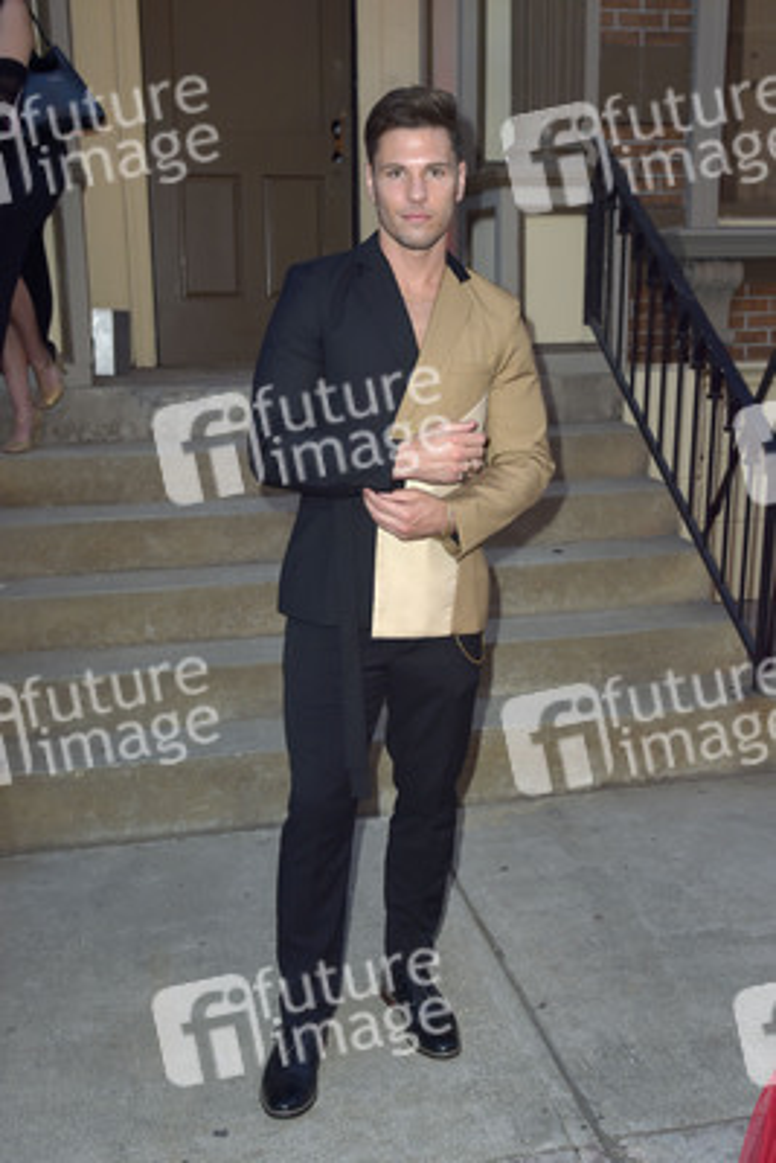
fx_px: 1098
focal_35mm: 34
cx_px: 388
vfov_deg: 55.8
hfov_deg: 38.9
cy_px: 582
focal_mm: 34
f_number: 6.3
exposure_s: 1/250
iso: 400
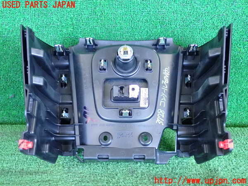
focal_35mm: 41
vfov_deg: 35.1
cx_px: 124
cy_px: 93
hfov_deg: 45.8
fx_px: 294
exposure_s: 1/125
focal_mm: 7.31
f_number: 2.8
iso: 1250
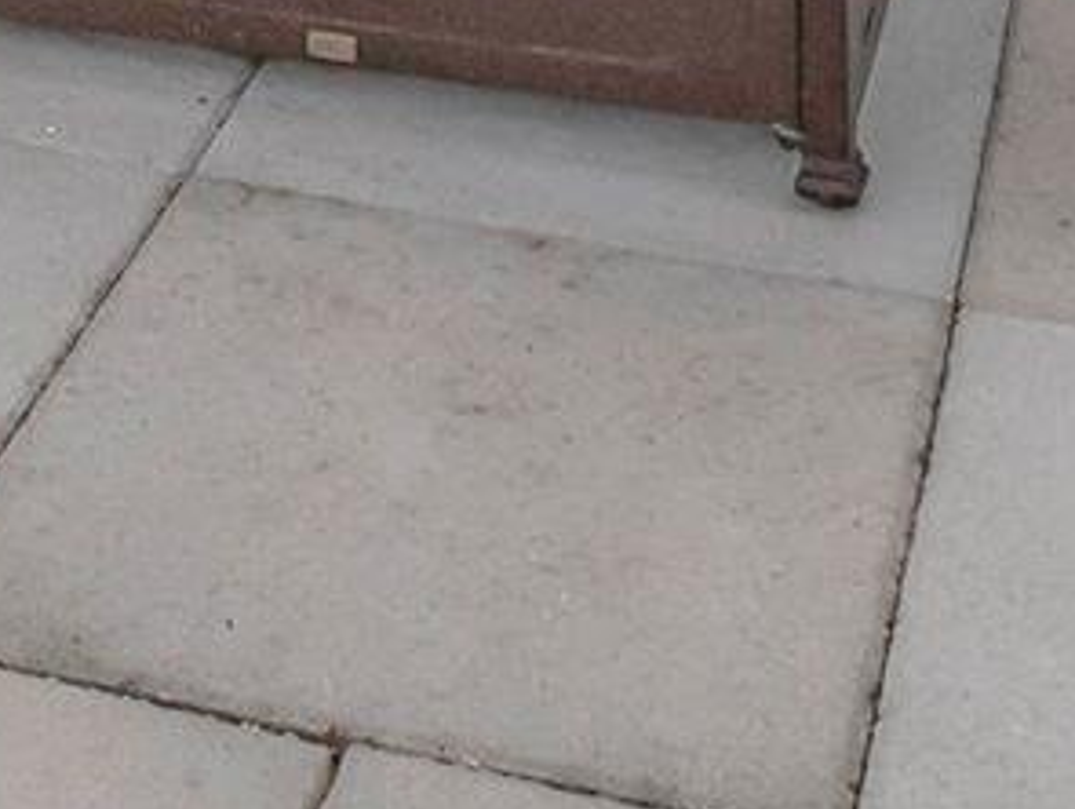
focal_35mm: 100
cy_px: -1529
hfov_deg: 19.4
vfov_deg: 10.8
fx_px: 3109
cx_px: 241
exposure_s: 1/400
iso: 500
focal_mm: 10
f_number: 8
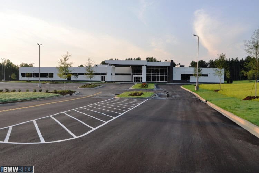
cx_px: 130
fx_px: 216
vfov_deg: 43.6
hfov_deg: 61.9
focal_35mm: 30
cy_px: 86
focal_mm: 20
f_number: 8
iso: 200
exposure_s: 1/200
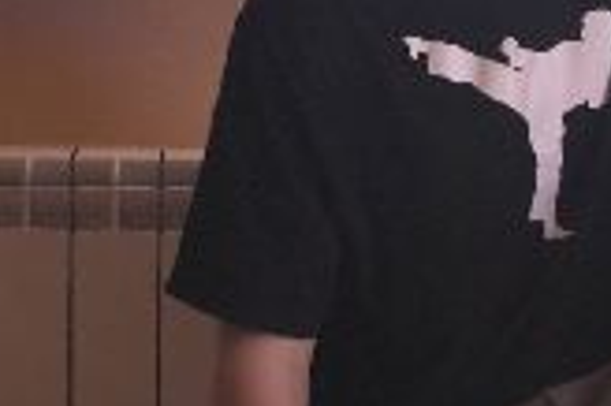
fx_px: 4331
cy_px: 242
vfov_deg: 5.4
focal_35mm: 255
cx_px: 294
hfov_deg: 8.1
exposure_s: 1/60
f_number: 5.6
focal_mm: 35
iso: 400
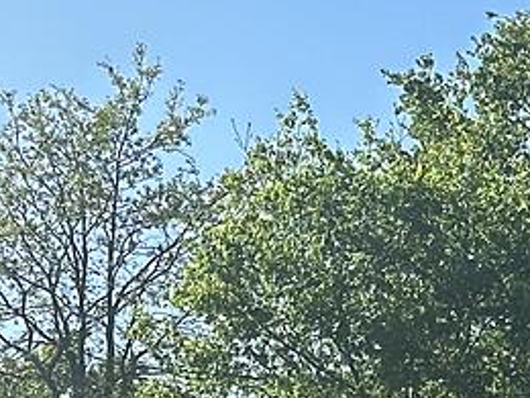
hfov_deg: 10.0
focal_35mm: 189
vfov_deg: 7.7
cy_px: 633
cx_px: 907
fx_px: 2894
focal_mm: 6.86
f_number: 1.78
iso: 64
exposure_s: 1/2976
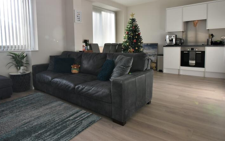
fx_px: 135
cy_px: 57
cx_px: 92
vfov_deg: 54.7
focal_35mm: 22
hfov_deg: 78.9
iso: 200
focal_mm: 10
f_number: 8
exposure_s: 1/60
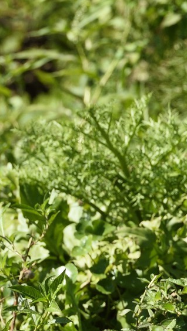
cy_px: 228
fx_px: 5225
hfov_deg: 2.0
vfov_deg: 3.6
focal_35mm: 593
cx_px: 470
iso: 400
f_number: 10
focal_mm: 200
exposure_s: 1/500
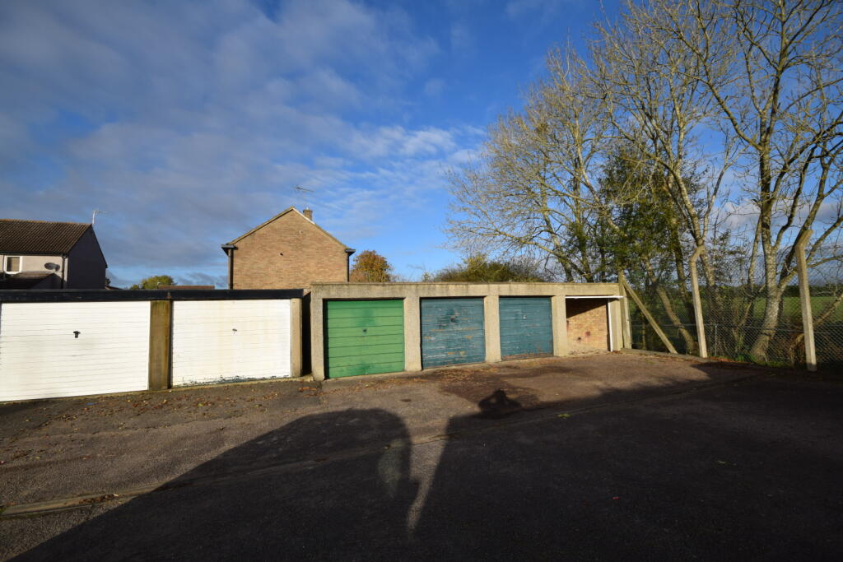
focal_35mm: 15
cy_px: 281
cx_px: 422
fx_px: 351
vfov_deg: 77.3
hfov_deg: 100.4
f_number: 10
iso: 200
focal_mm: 10
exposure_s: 1/400
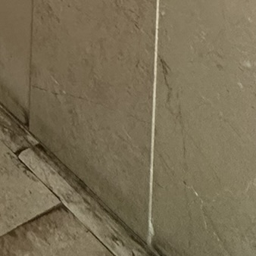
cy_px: -406
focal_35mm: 75
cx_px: -291
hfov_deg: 16.2
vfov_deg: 13.6
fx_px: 628
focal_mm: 2.22
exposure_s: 1/99
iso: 200
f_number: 2.2
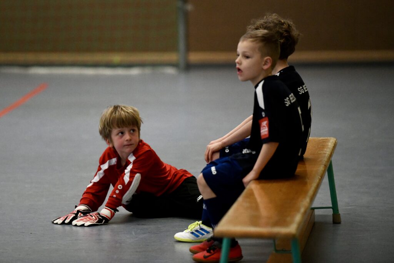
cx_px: 197
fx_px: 2189
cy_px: 132
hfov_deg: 10.3
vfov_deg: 6.9
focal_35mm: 200
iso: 8000
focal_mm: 200
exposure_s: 1/1600
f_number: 2.8
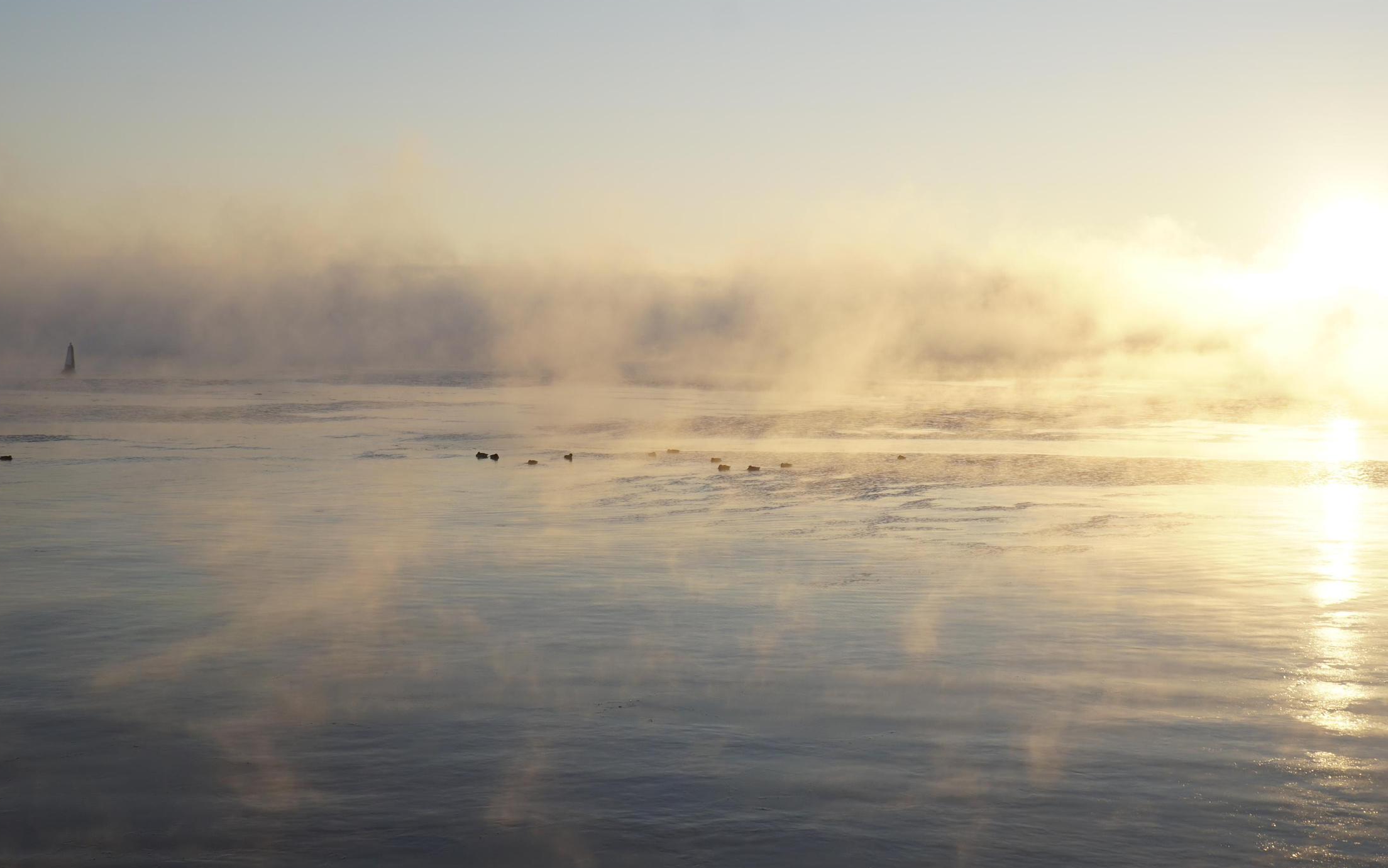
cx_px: 775
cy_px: 458
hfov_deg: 50.3
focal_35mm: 39
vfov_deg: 32.8
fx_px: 1475
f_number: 9
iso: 100
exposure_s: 1/160
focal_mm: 22
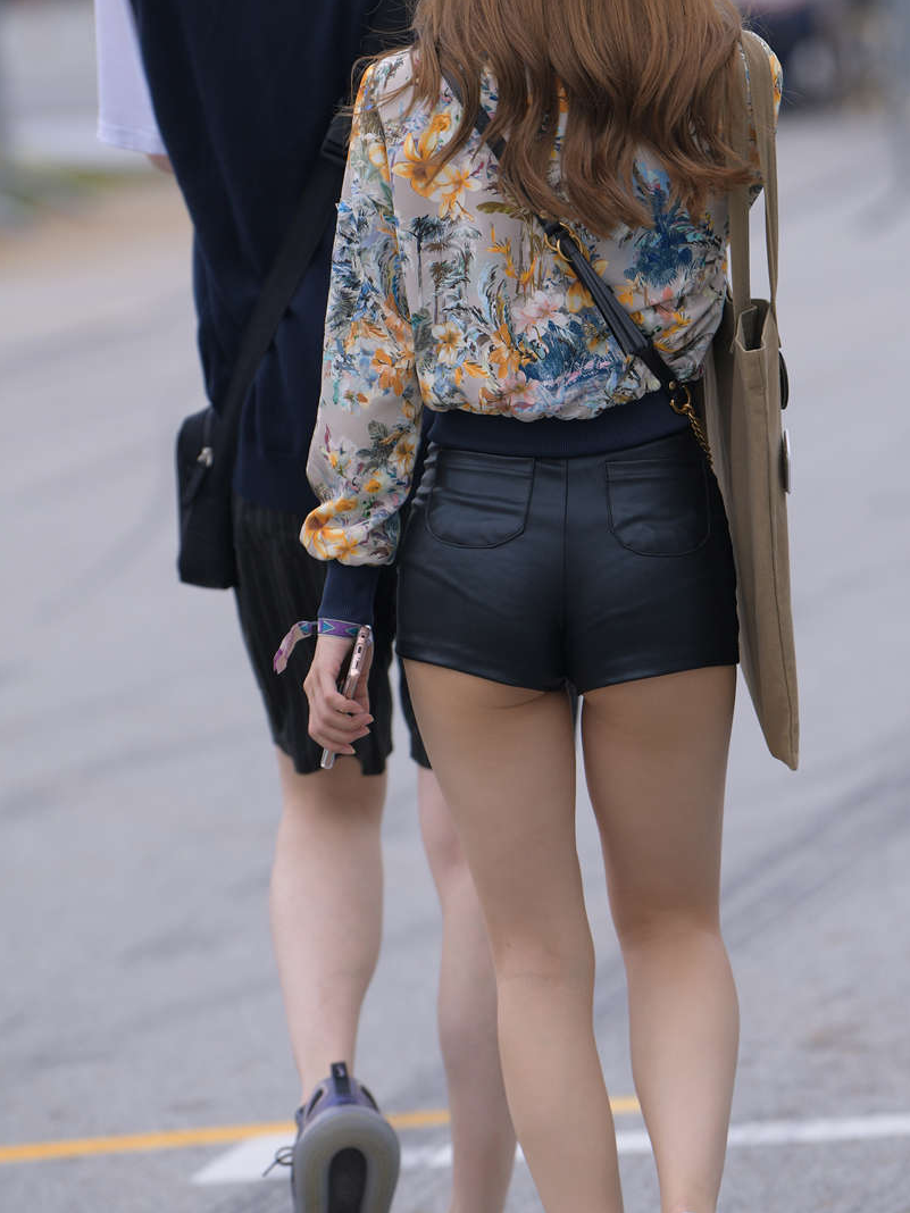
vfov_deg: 6.1
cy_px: 546
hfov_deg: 4.6
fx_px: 11357
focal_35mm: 324
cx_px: 615
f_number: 4
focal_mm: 200
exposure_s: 1/800
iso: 320
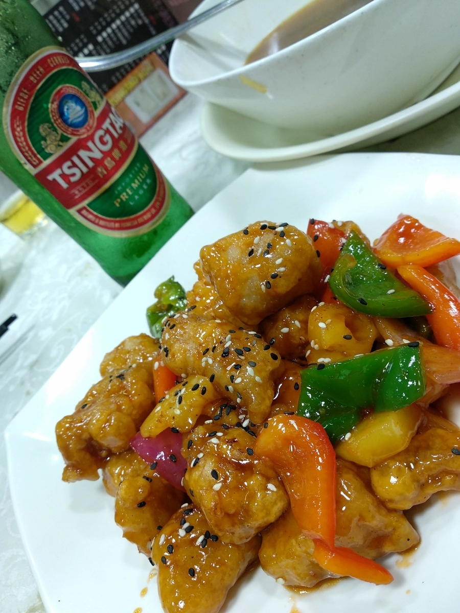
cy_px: 306
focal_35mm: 26
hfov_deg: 53.1
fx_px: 461
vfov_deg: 67.3
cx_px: 230
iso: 200
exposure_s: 1/50
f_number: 2.2
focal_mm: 3.81
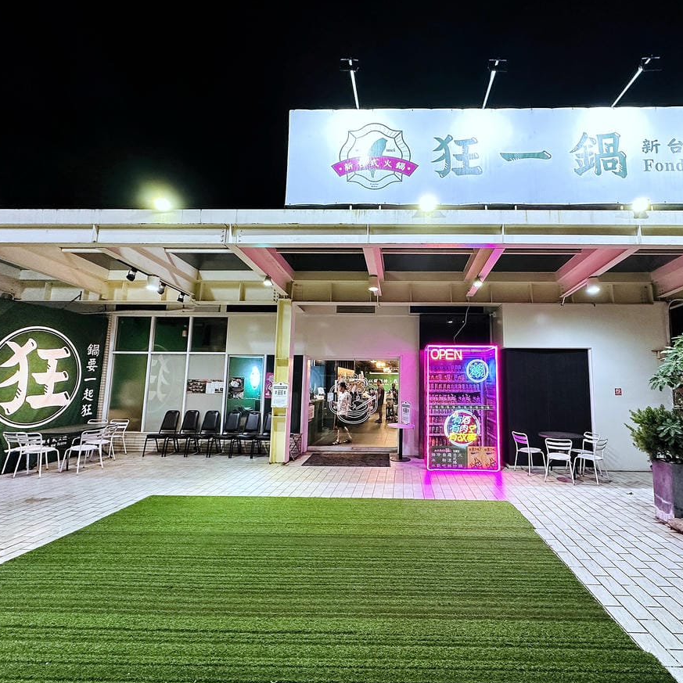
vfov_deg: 84.0
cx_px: 396
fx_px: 379
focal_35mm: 17
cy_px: 336
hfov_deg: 83.3
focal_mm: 2.22
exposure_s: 1/60
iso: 400
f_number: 2.2
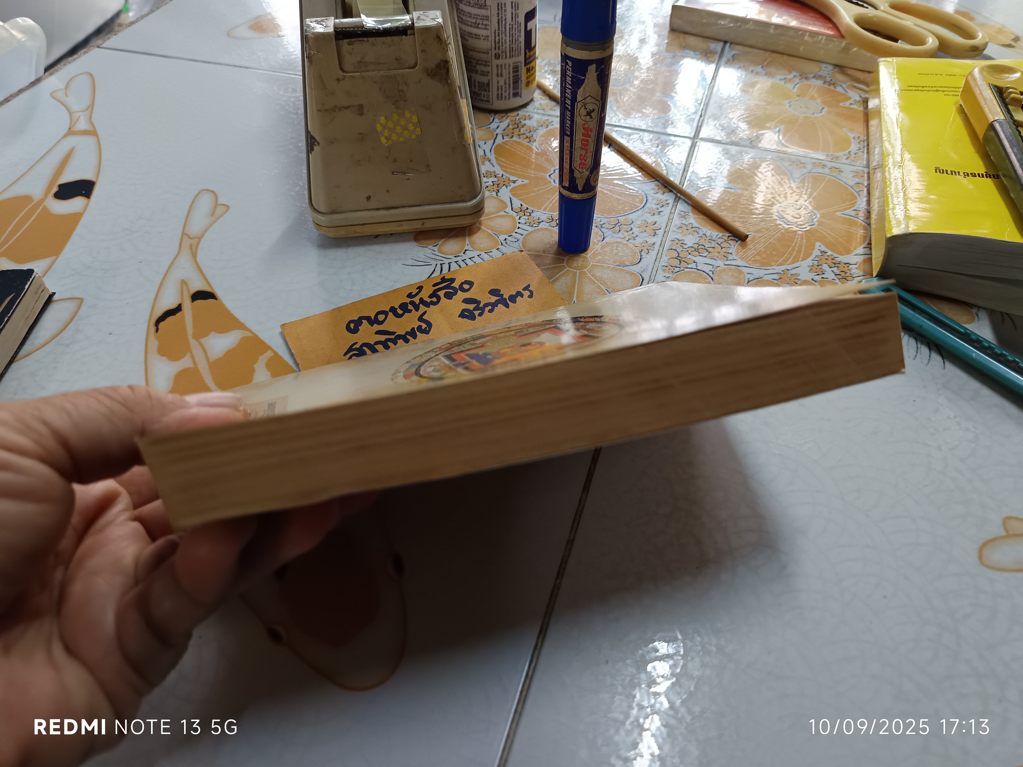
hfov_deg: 71.6
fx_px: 709
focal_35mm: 24
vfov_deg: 56.8
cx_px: 512
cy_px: 384
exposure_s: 1/50
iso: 944
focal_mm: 5.31
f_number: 1.7
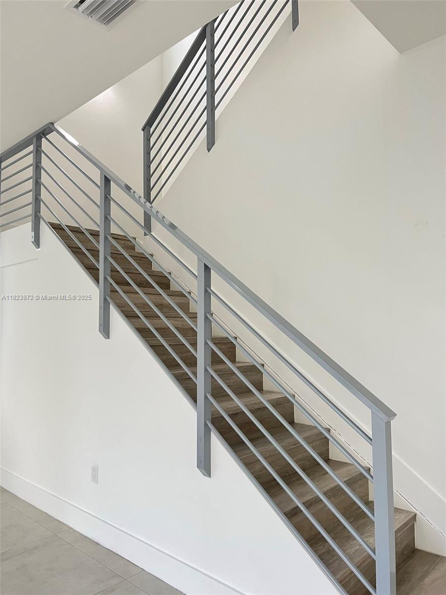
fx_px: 447
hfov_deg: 53.1
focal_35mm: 26
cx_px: 223
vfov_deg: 67.3
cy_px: 298
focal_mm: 5.7
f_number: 1.5
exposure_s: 1/60
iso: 200
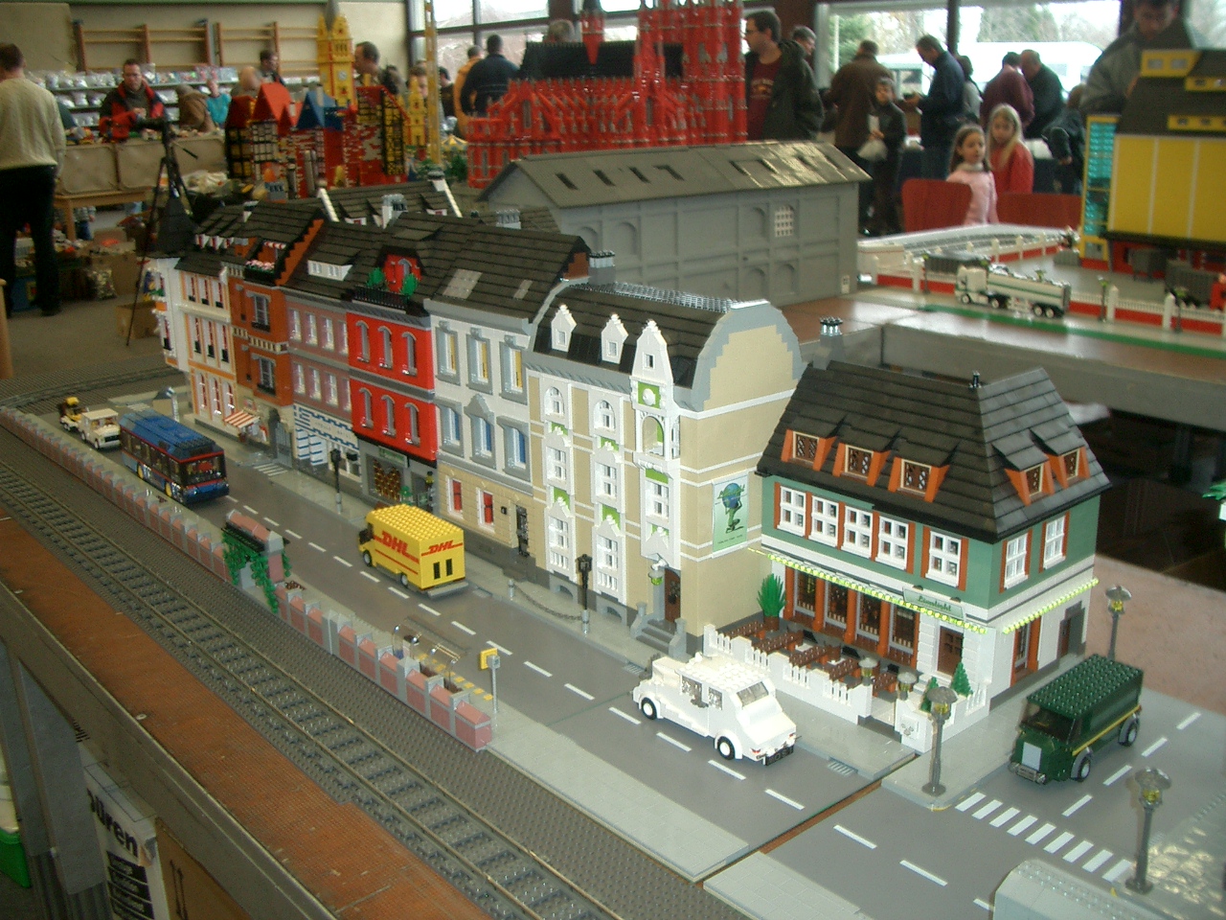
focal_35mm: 35
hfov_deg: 52.6
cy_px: 460
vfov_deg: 40.7
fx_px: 1240
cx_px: 613
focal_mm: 5.8
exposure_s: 1/40
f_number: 2.6
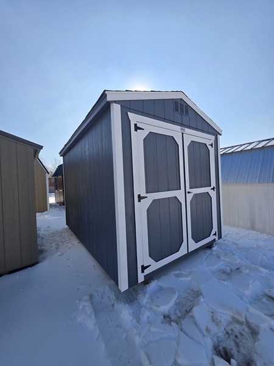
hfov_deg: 89.9
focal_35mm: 13
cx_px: 137
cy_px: 183
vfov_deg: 106.2
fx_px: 137
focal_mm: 2.2
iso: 40
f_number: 1.9
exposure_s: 1/2929
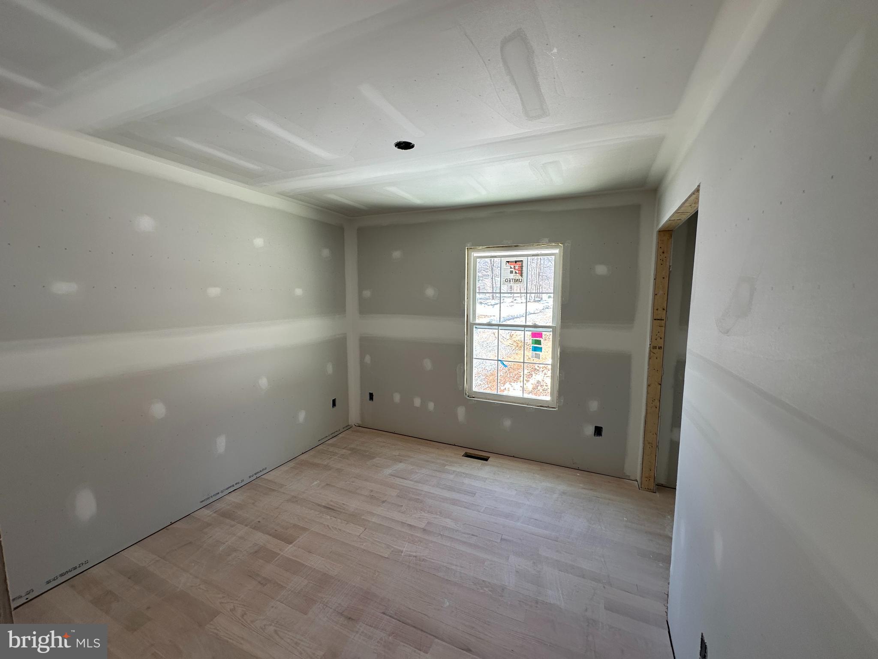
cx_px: 439
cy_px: 330
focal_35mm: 14
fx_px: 355
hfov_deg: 102.1
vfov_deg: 85.7
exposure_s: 1/99
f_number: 2.2
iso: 50
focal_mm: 2.22
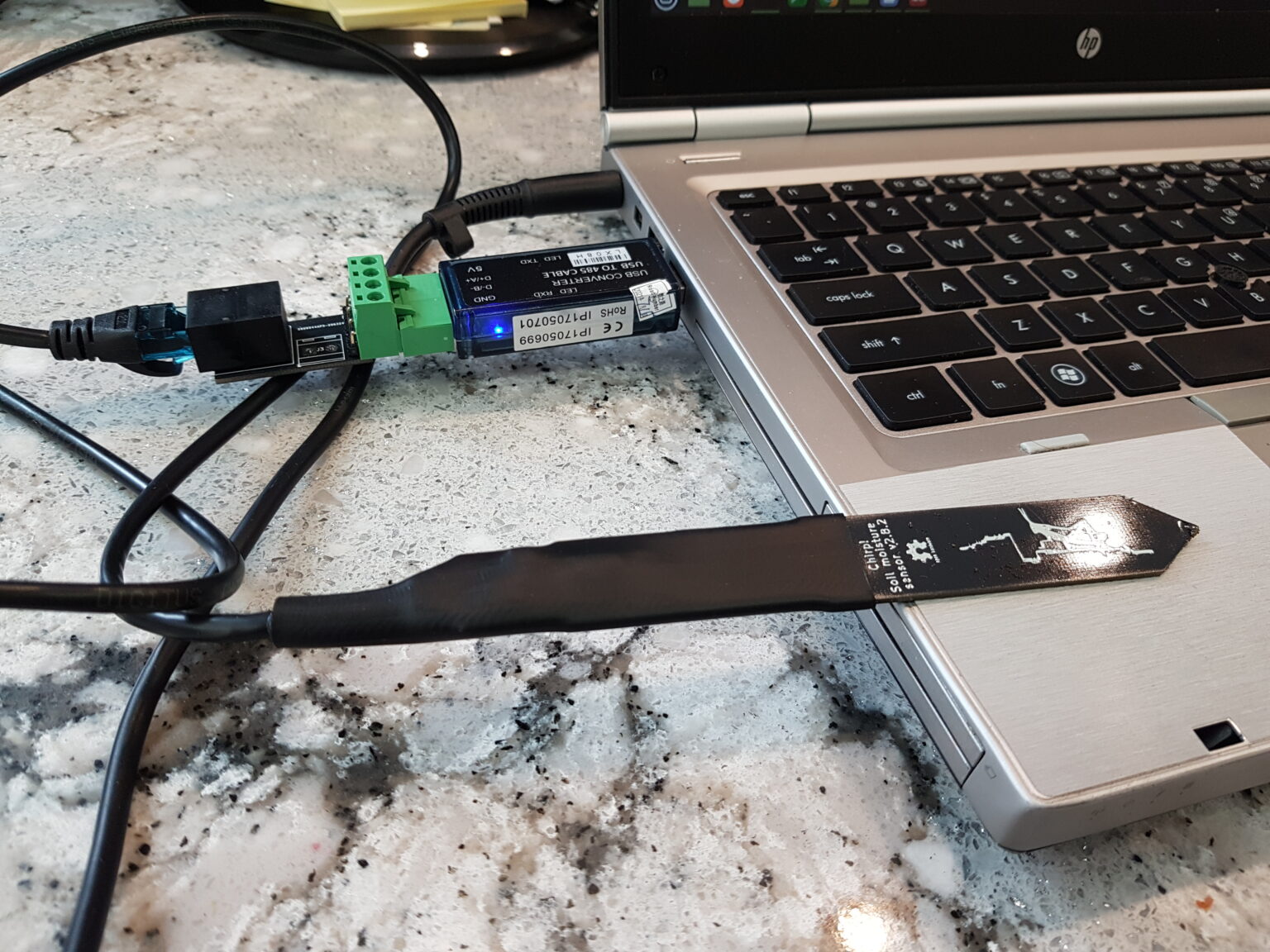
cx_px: 635
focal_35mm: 26
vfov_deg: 53.1
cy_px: 476
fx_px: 954
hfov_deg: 67.3
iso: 100
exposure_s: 1/60
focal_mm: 4.2
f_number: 1.7
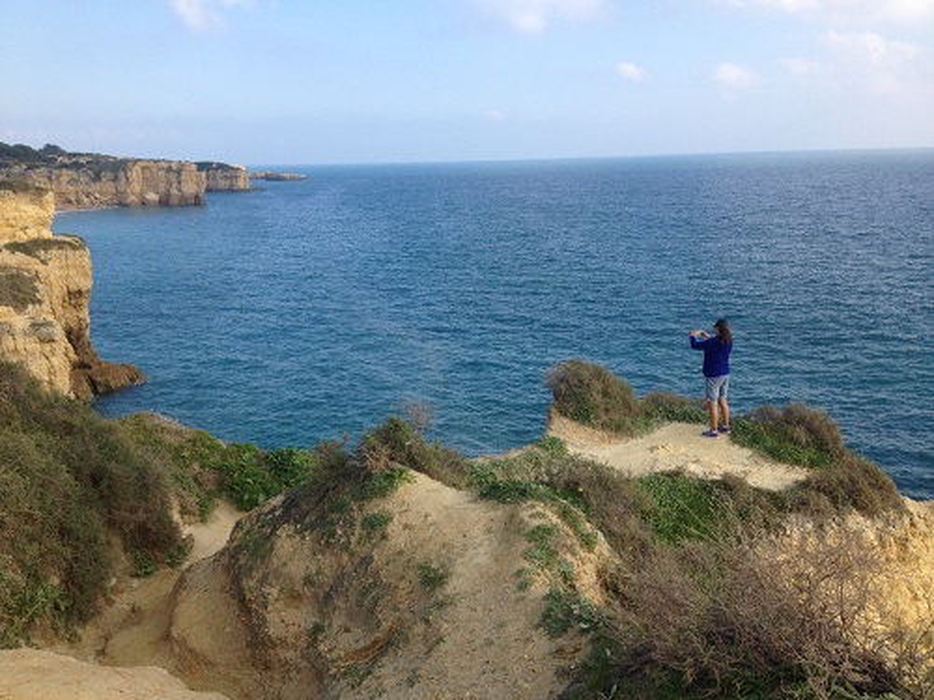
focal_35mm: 35
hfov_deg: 52.6
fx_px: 944
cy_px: 350
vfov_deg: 40.7
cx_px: 467
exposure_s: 1/1042
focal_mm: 4.28
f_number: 2.4
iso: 50
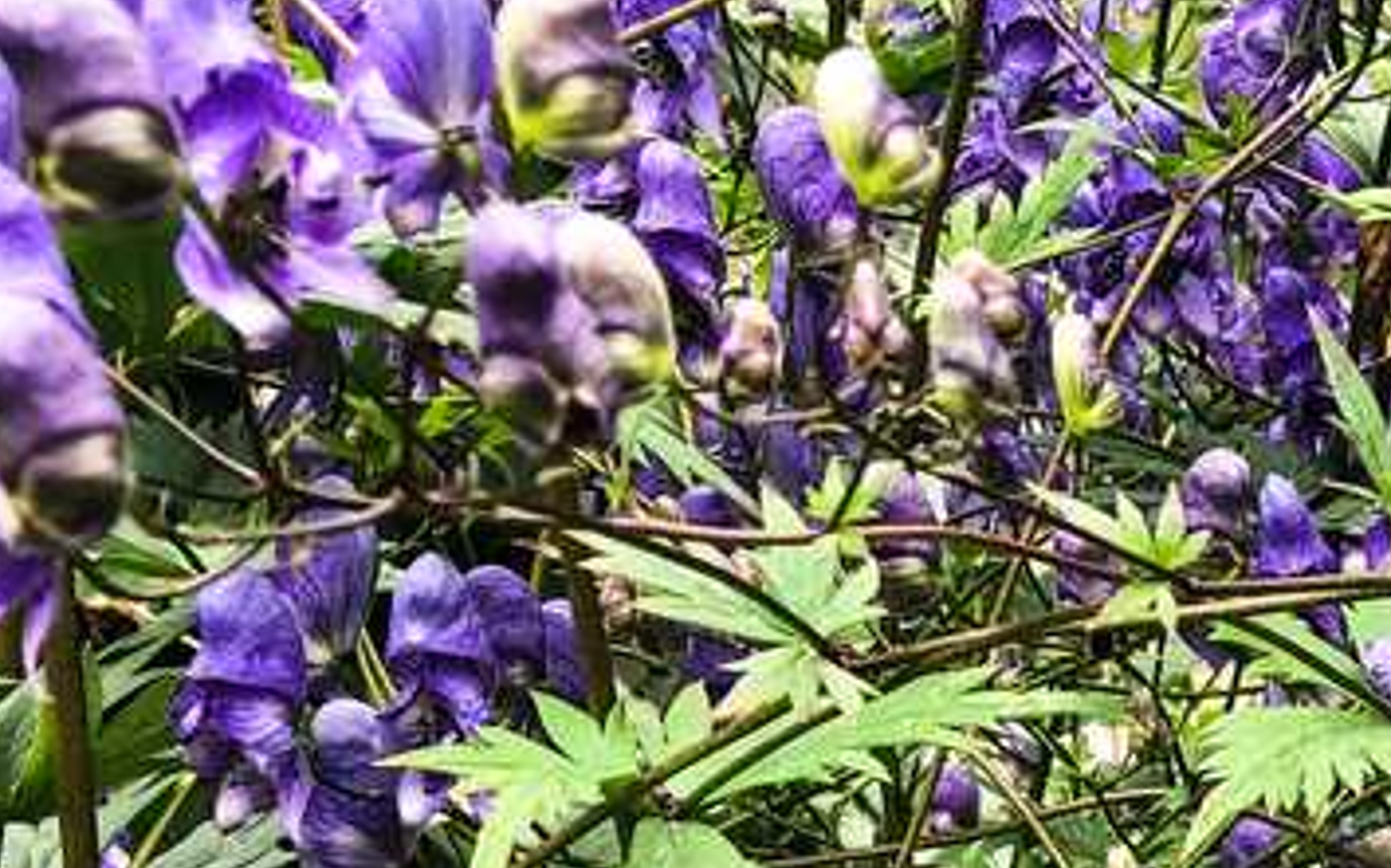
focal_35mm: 94
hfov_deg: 19.6
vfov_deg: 13.6
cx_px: 1988
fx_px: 3562
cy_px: 990
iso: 25
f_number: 1.8
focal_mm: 4
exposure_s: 1/120
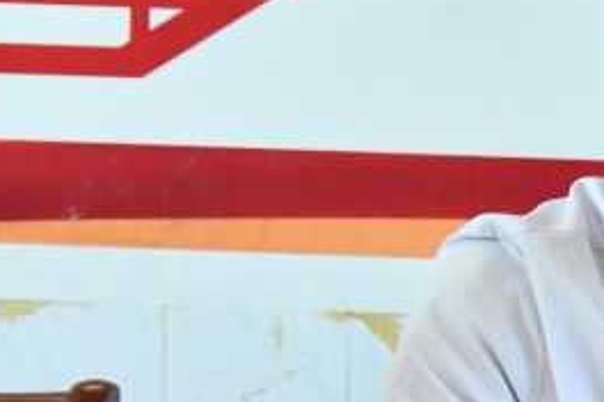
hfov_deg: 7.9
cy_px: 288
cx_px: 853
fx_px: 4295
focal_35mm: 256
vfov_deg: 5.4
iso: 2800
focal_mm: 50
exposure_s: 1/80
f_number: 9
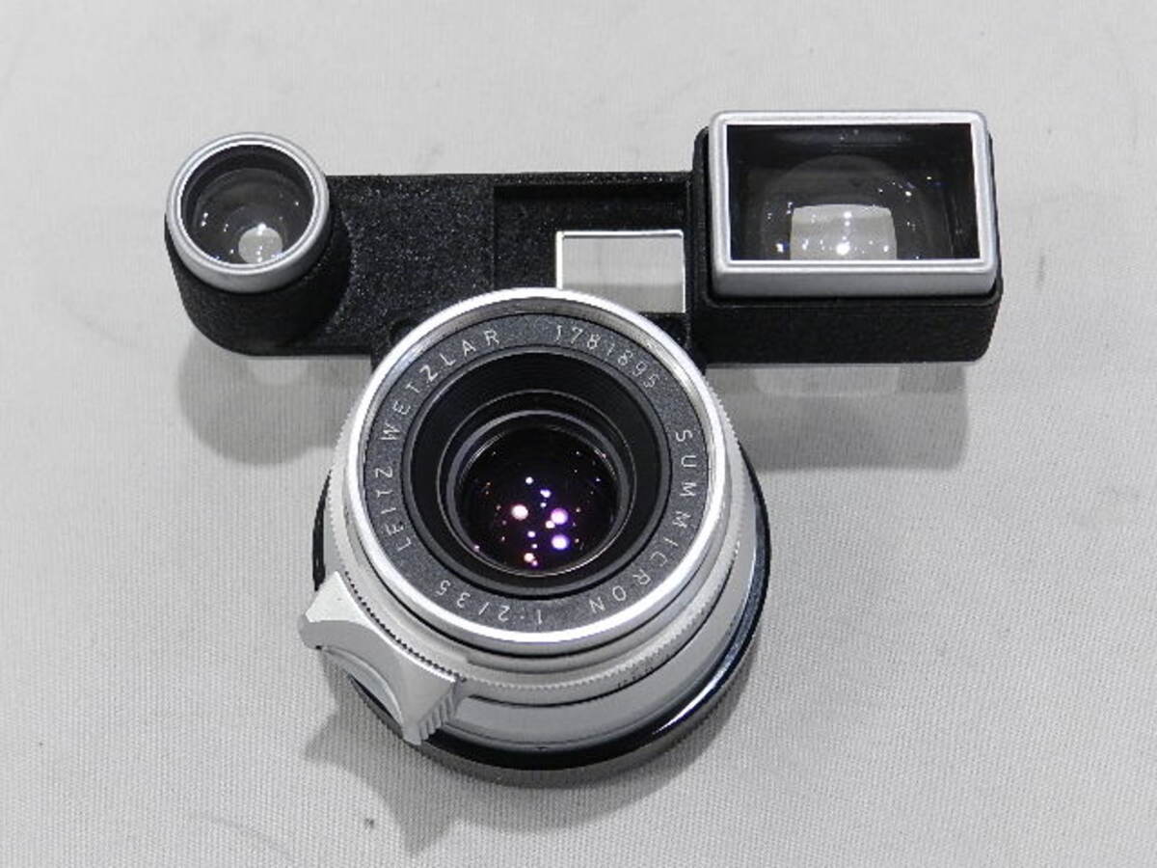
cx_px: 578
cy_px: 434
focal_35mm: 84
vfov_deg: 17.6
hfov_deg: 23.3
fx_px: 2808
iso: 800
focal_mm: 14.9
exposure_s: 1/100
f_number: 4.4
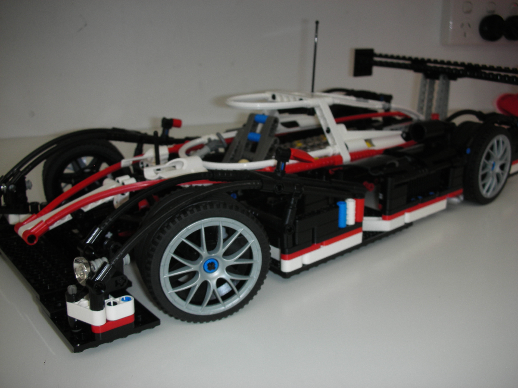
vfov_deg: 40.7
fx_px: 524
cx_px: 259
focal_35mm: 35
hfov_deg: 52.6
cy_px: 194
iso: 50
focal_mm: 5.8
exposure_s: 1/60.1
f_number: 3
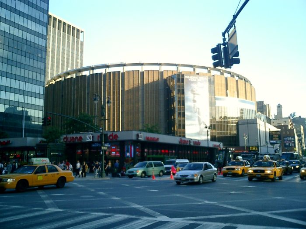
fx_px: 318
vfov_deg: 39.7
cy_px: 114
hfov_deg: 51.4
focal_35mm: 36
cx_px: 153
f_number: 3.2
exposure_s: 1/250
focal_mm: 7.5
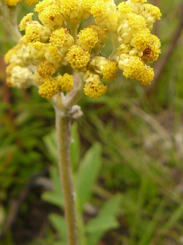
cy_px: 23
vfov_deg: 26.8
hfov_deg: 21.0
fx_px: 494
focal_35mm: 70
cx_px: 96
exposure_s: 1/200
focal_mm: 6
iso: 200
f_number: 4
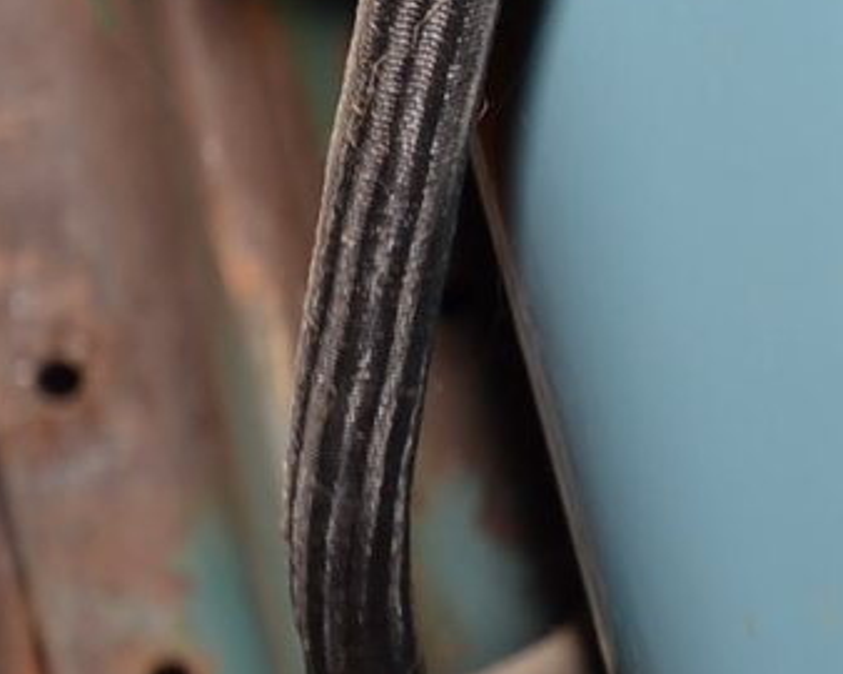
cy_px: 383
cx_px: 1963
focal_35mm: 171
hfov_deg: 10.0
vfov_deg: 9.0
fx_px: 4264
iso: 100
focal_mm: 24
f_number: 4.5
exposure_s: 1/125
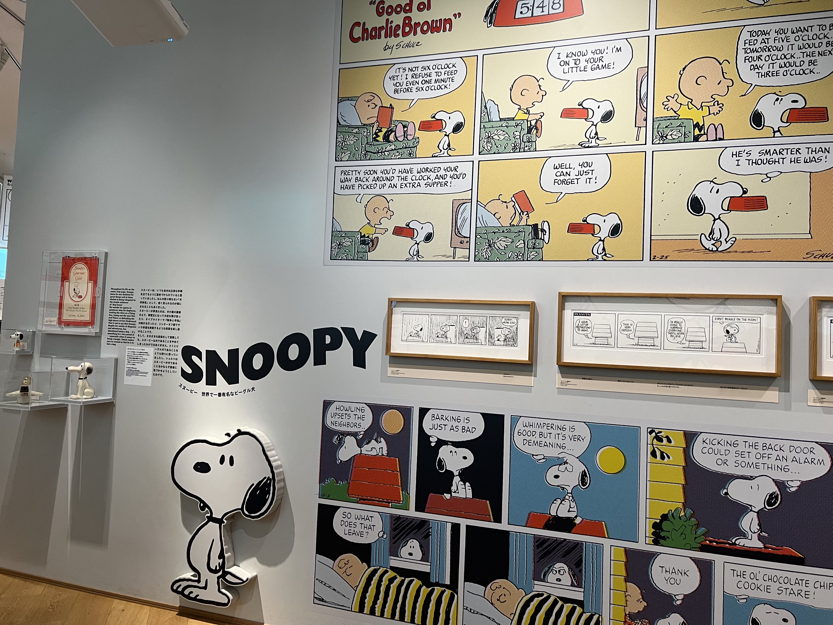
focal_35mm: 26
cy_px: 312
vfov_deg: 53.1
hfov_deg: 67.3
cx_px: 416
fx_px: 626
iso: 125
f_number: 1.5
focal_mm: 5.7
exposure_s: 1/60
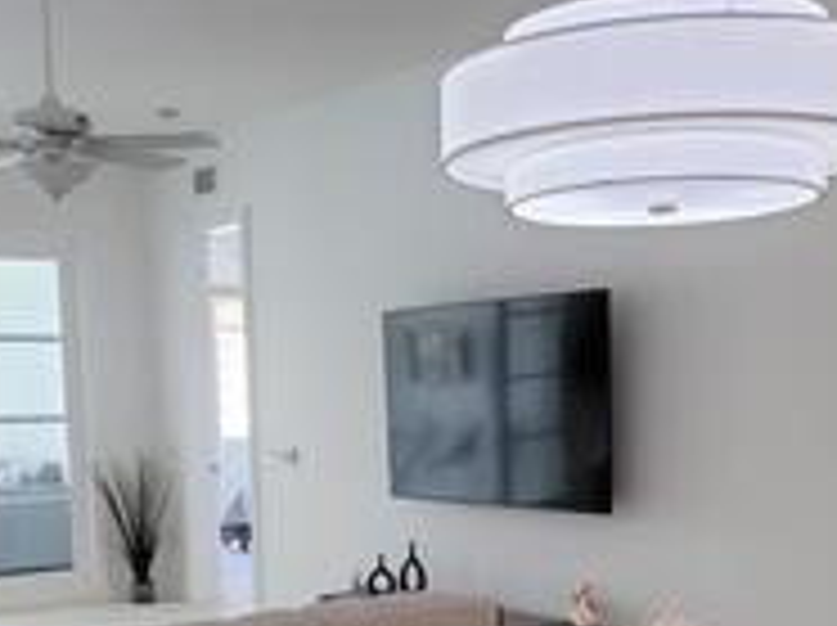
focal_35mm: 56
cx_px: 432
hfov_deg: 34.4
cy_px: 653
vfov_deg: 24.6
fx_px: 1352
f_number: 2.4
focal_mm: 4.3
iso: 80
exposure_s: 1/60
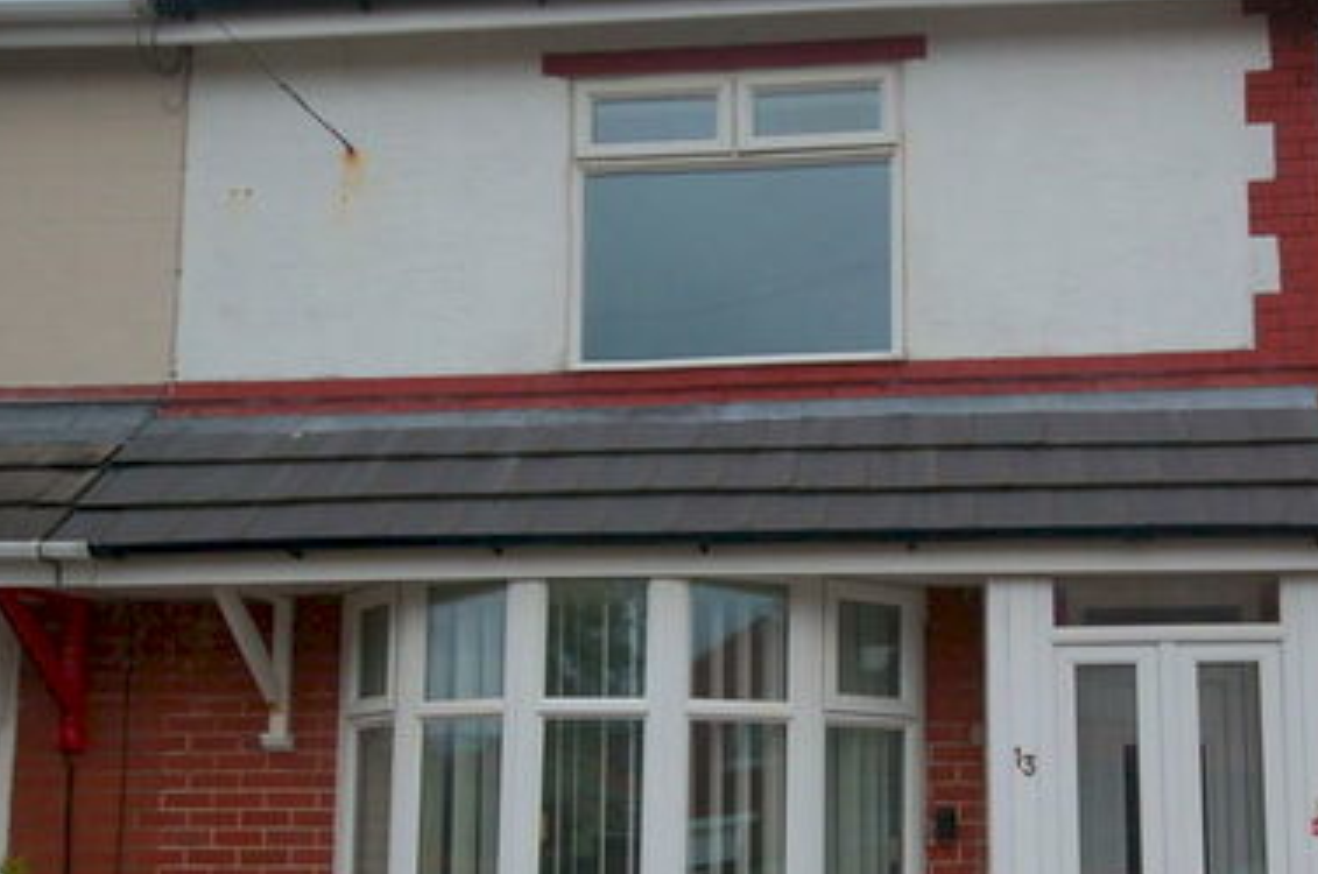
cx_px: 905
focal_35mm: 39
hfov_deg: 48.6
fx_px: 1425
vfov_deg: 33.5
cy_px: 633
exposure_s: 1/320
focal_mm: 14
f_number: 9
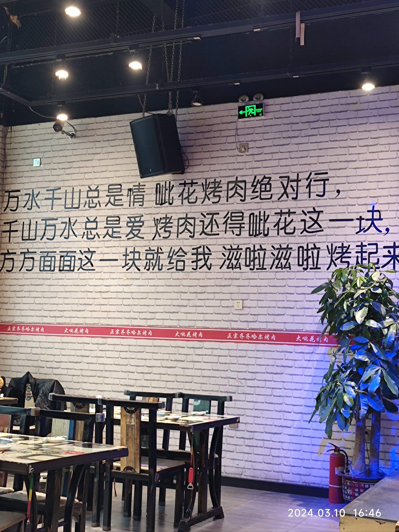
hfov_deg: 54.9
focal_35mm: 25
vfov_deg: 69.4
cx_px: 200
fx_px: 384
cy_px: 266
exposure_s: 1/33
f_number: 1.75
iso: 290
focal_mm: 5.96
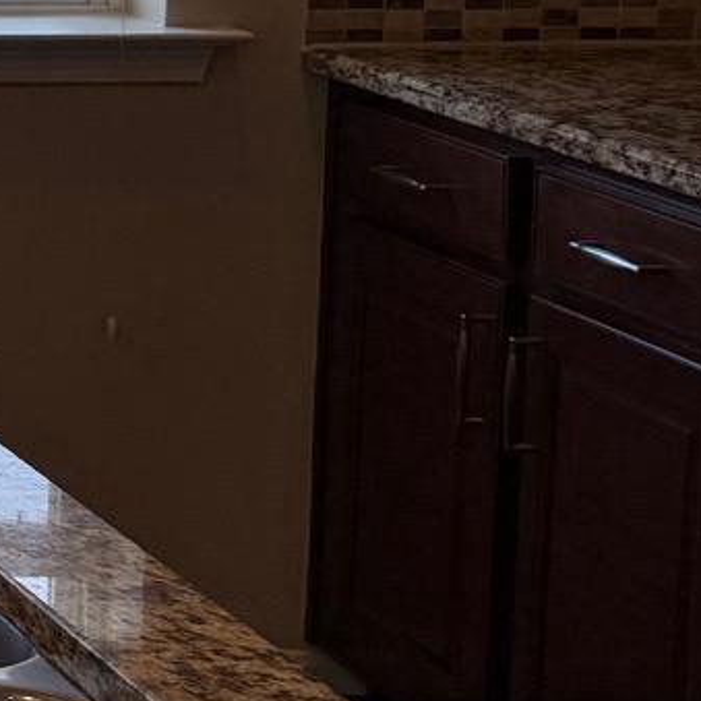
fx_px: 2933
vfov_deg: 13.3
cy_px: -103
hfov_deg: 10.2
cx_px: -1371
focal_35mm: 128
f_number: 1.78
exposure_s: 1/602
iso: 100
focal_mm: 6.76
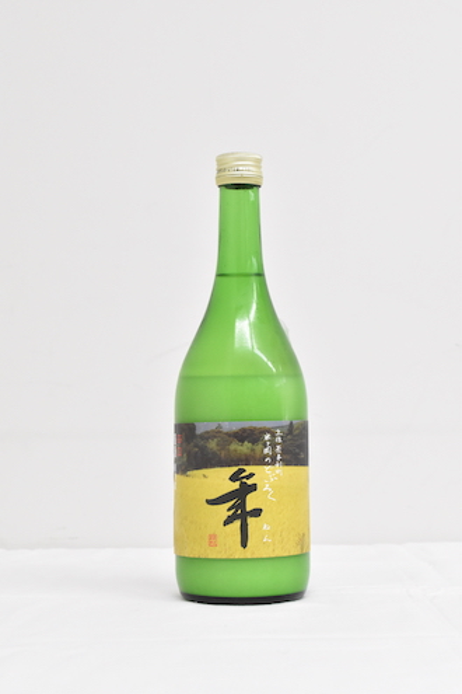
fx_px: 1299
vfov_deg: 29.9
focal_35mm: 68
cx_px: 231
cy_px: 347
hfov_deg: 20.2
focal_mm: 45
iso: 4500
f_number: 11
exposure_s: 1/80
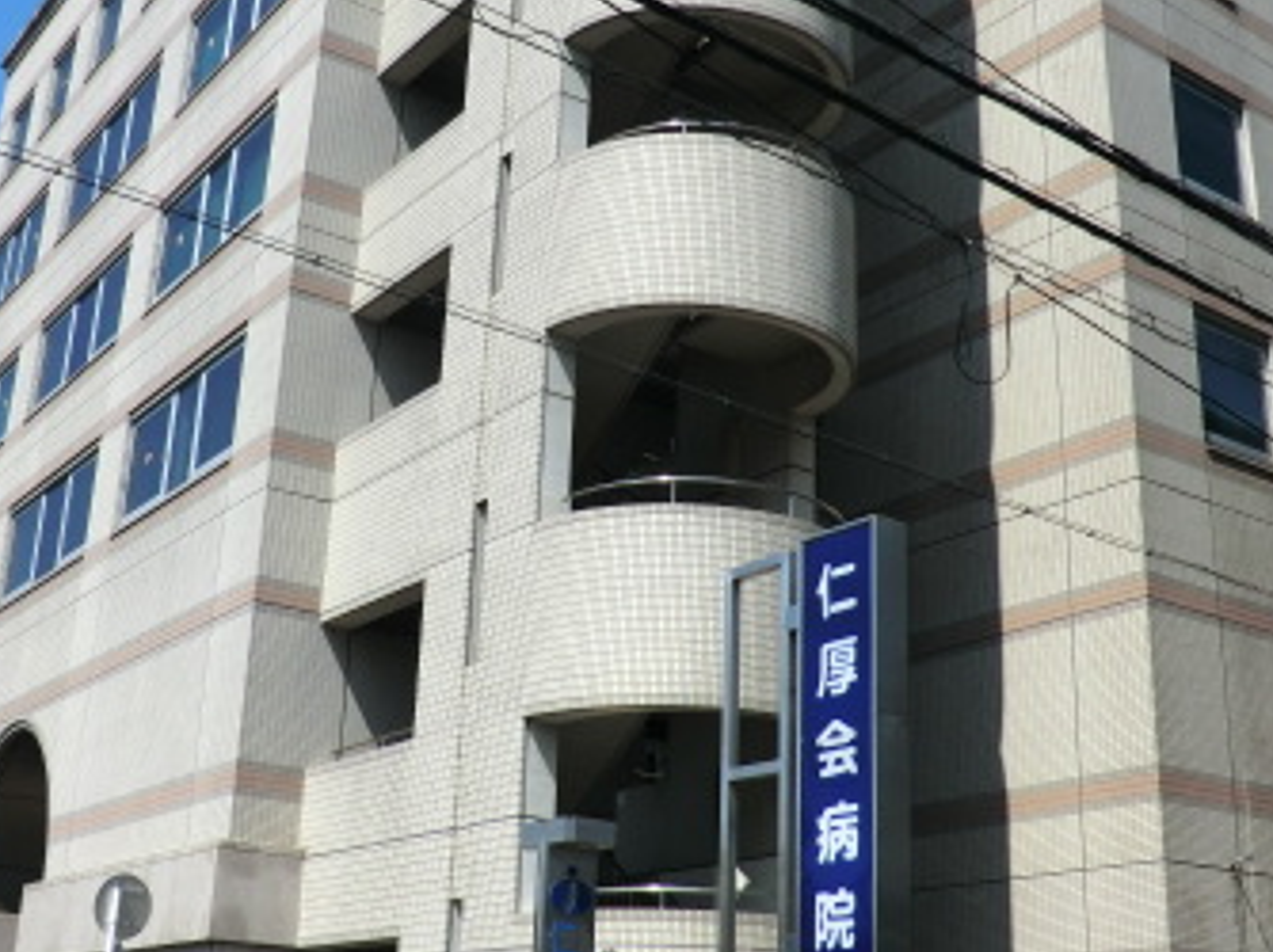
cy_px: 438
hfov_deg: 41.2
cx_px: 675
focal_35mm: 46
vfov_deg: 31.5
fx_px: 1690
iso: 80
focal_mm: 4.3
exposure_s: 1/250
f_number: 7.5
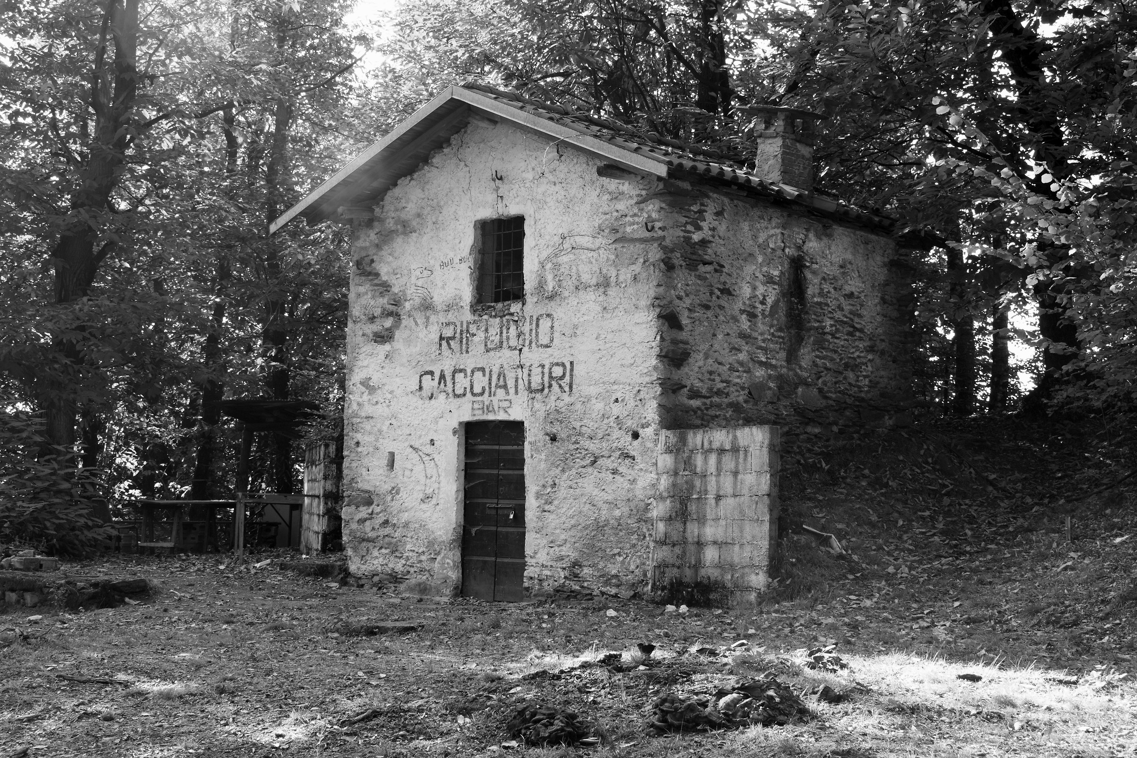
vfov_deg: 25.8
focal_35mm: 52
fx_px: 1658
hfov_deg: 37.9
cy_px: 379
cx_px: 568
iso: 125
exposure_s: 1/25
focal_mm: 35
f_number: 10
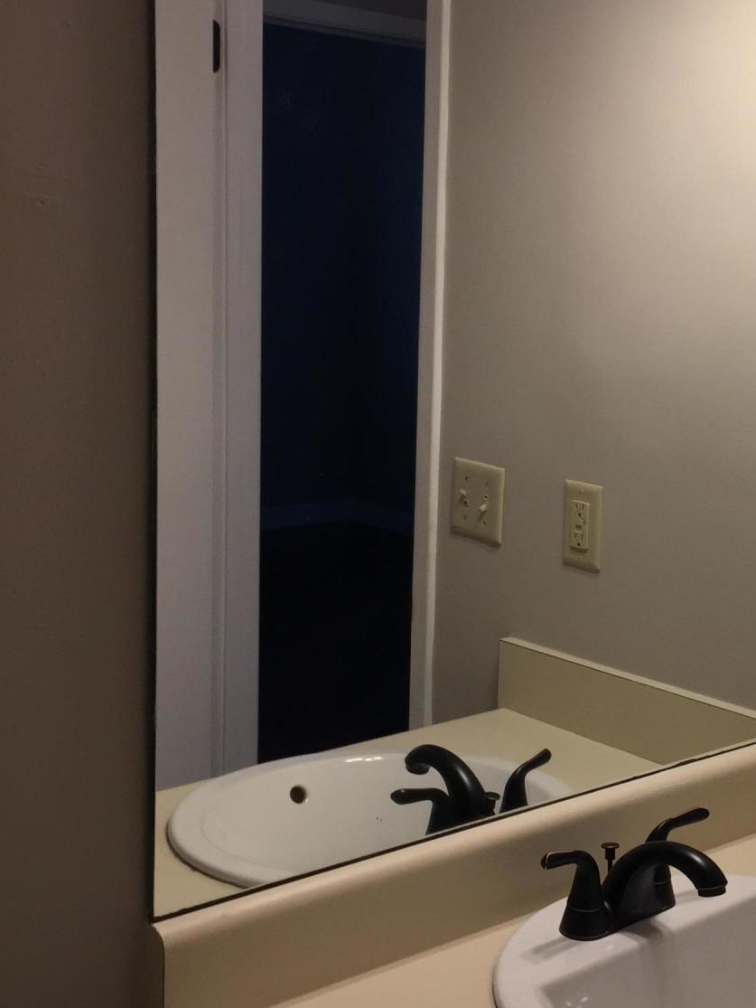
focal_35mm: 52
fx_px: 1513
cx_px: 669
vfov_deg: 36.8
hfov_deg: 27.1
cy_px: 545
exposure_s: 1/60
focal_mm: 4.15
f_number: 2.2
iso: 40
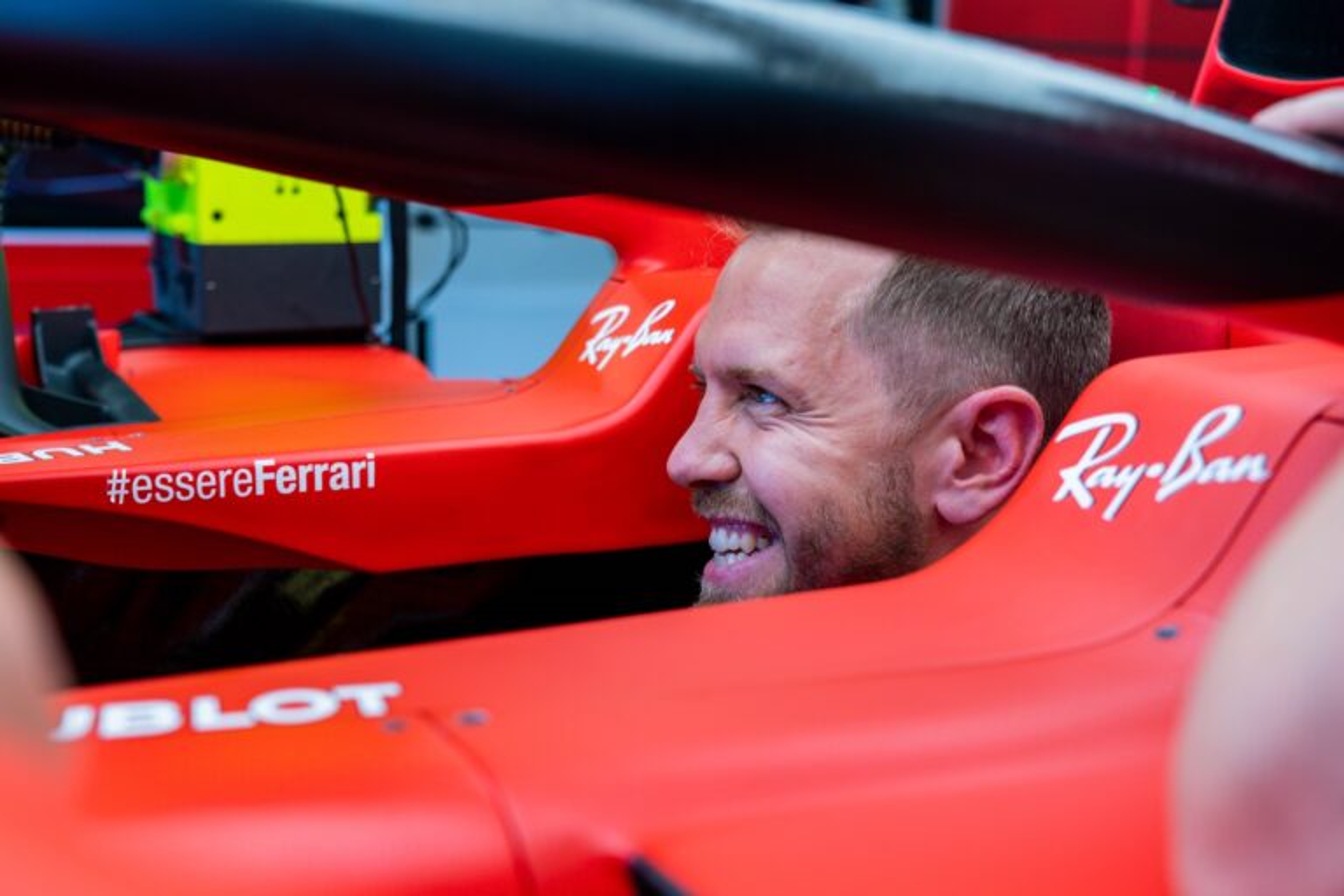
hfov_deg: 44.5
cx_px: 672
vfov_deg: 30.5
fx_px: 1643
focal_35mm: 44
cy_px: 448
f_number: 4
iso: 500
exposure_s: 1/250
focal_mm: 44
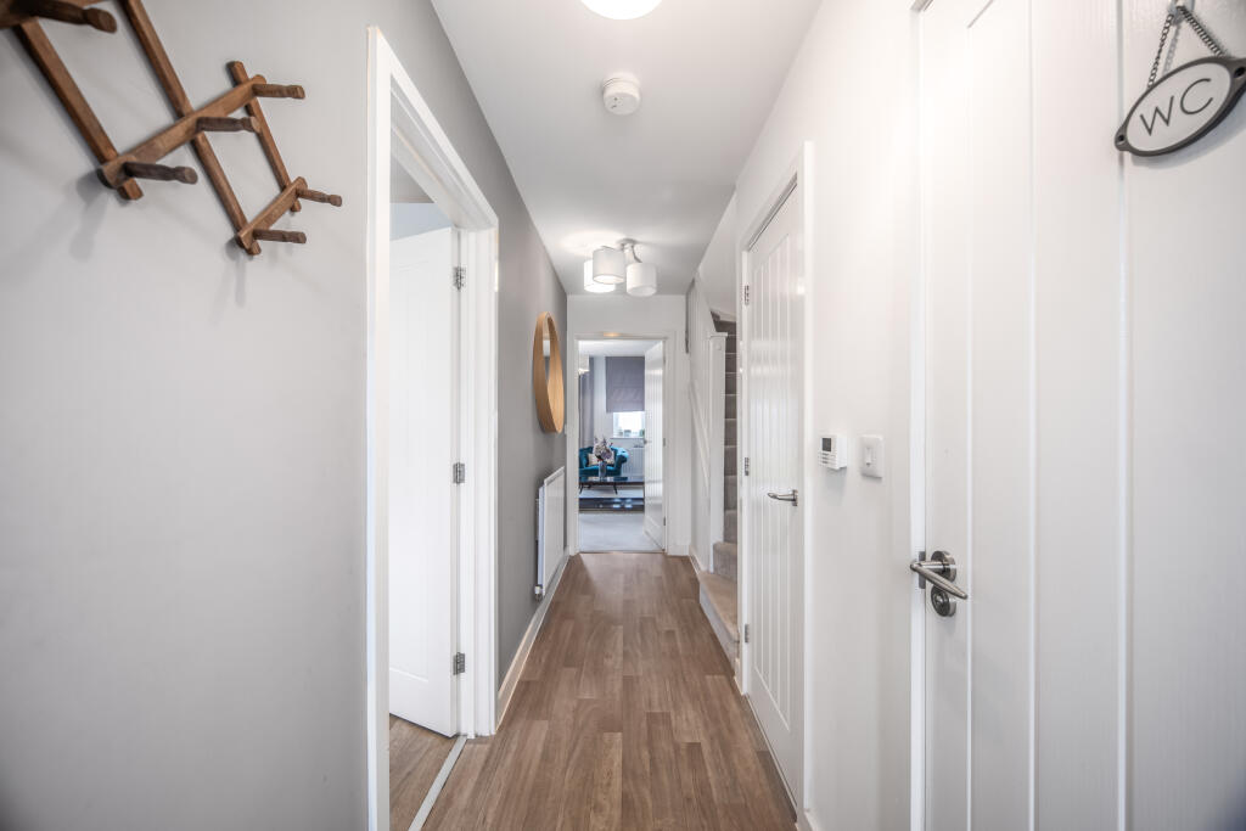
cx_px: 623
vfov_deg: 67.4
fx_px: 623
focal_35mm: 18
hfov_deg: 90.0
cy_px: 416
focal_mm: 18
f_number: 5.6
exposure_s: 1/2.5
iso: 80
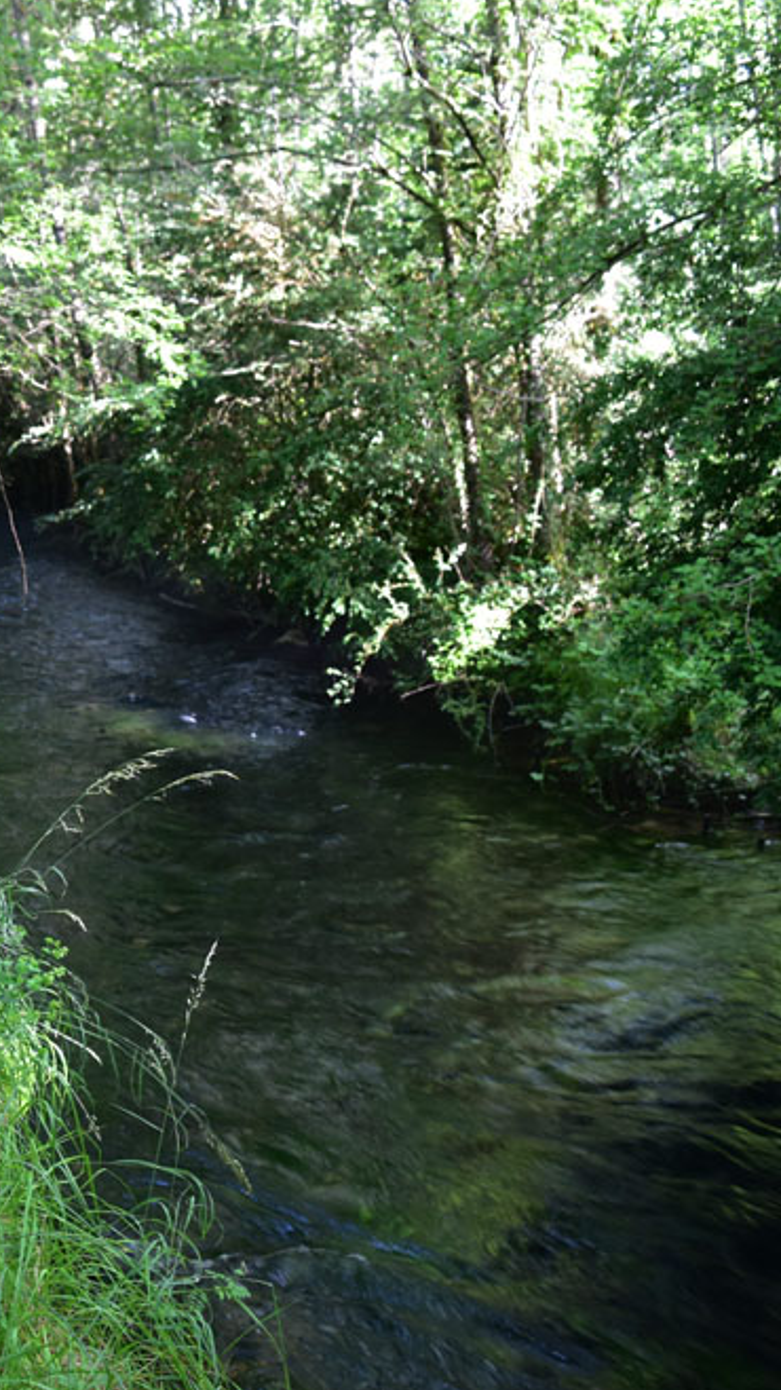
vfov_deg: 47.4
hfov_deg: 26.1
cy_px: 690
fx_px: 1583
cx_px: -21
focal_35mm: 43
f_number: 5
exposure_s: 1/20
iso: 400
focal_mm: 18
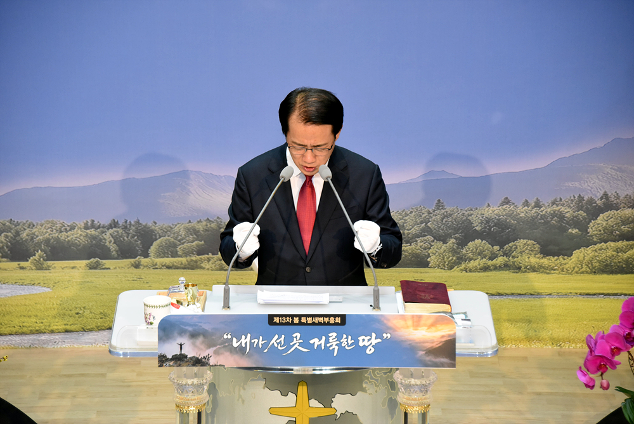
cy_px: 212
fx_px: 3172
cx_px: 317
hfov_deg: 11.4
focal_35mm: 180
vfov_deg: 7.6
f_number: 6.3
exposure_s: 1/125
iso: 4500
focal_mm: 180
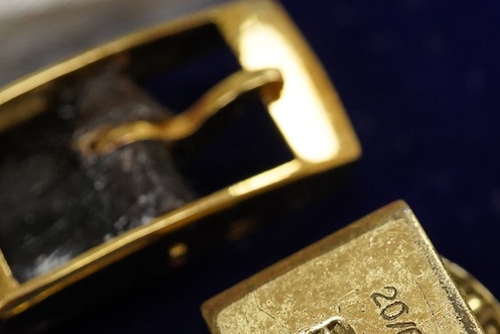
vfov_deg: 13.2
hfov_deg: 19.9
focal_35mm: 102
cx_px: 355
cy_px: 353
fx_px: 1417
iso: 2500
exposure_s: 1/160
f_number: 11
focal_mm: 30
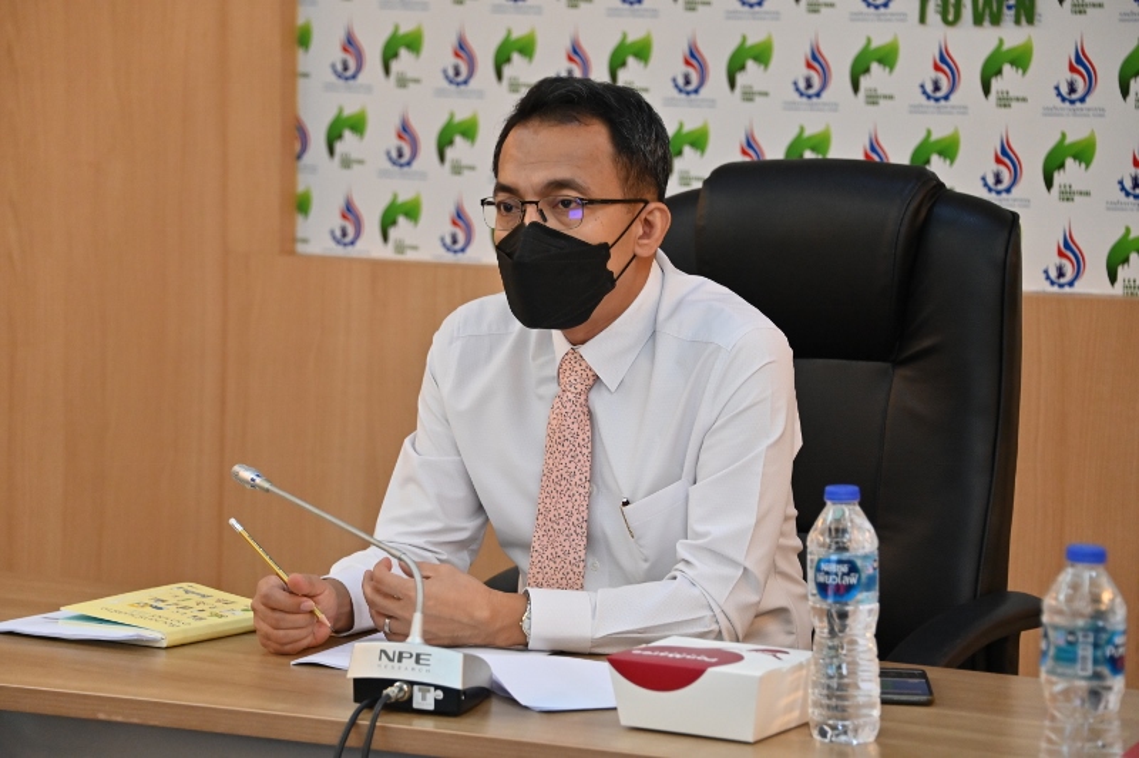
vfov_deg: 11.8
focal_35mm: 116
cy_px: 379
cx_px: 570
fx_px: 3667
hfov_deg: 17.7
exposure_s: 1/125
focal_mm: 116
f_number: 5.6
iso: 4000
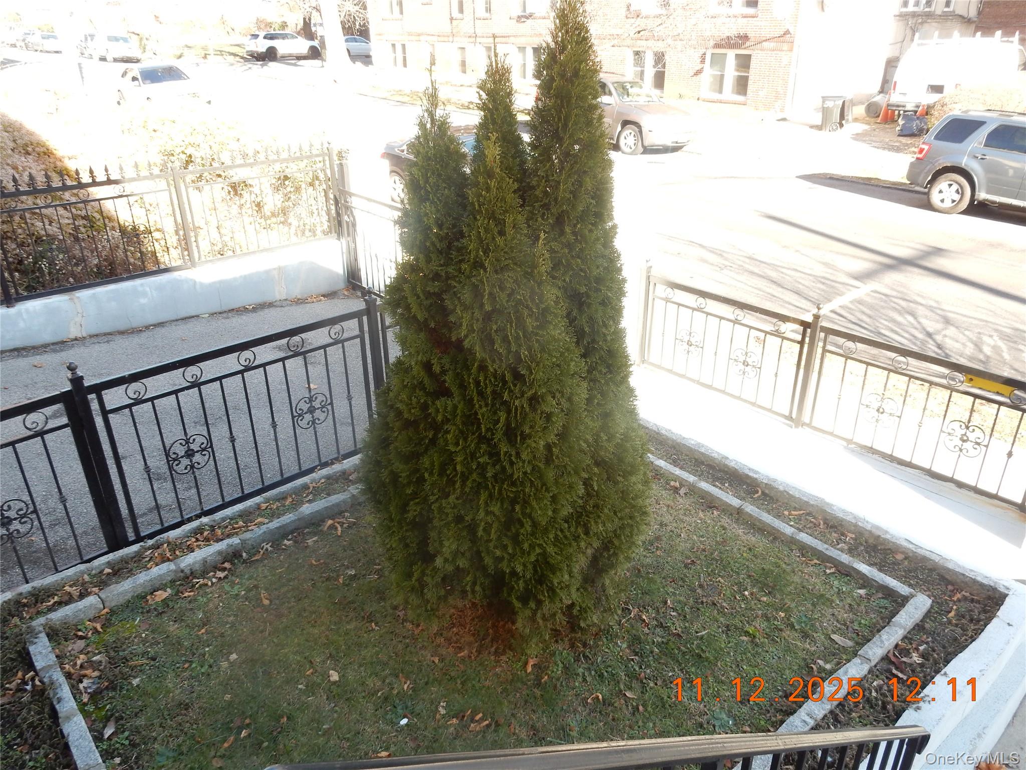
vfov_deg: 54.9
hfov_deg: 69.4
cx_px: 513
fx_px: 741
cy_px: 385
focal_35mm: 25
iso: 125
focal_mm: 4.5
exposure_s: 1/80
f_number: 4.2
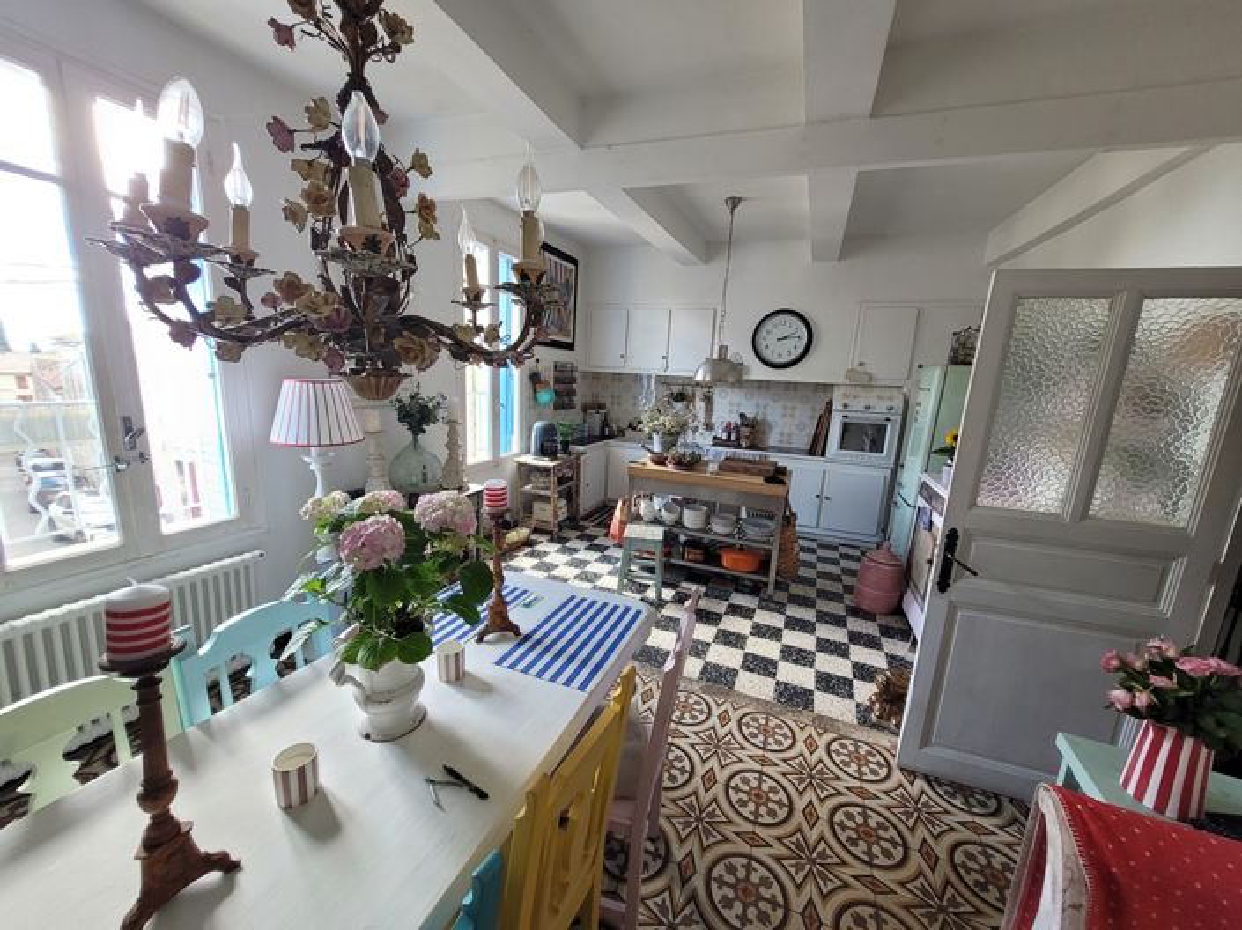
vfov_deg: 89.9
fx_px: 466
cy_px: 465
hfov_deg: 106.2
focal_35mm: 13
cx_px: 621
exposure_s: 1/50
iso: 125
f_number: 2.2
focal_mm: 1.74
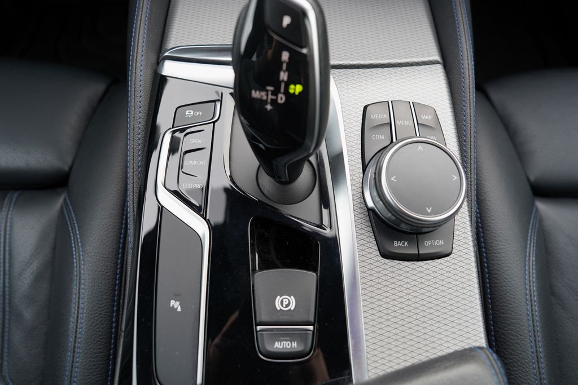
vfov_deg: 53.1
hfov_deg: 73.7
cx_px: 289
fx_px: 385
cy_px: 192
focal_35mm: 24
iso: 500
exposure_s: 1/60
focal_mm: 24
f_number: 4
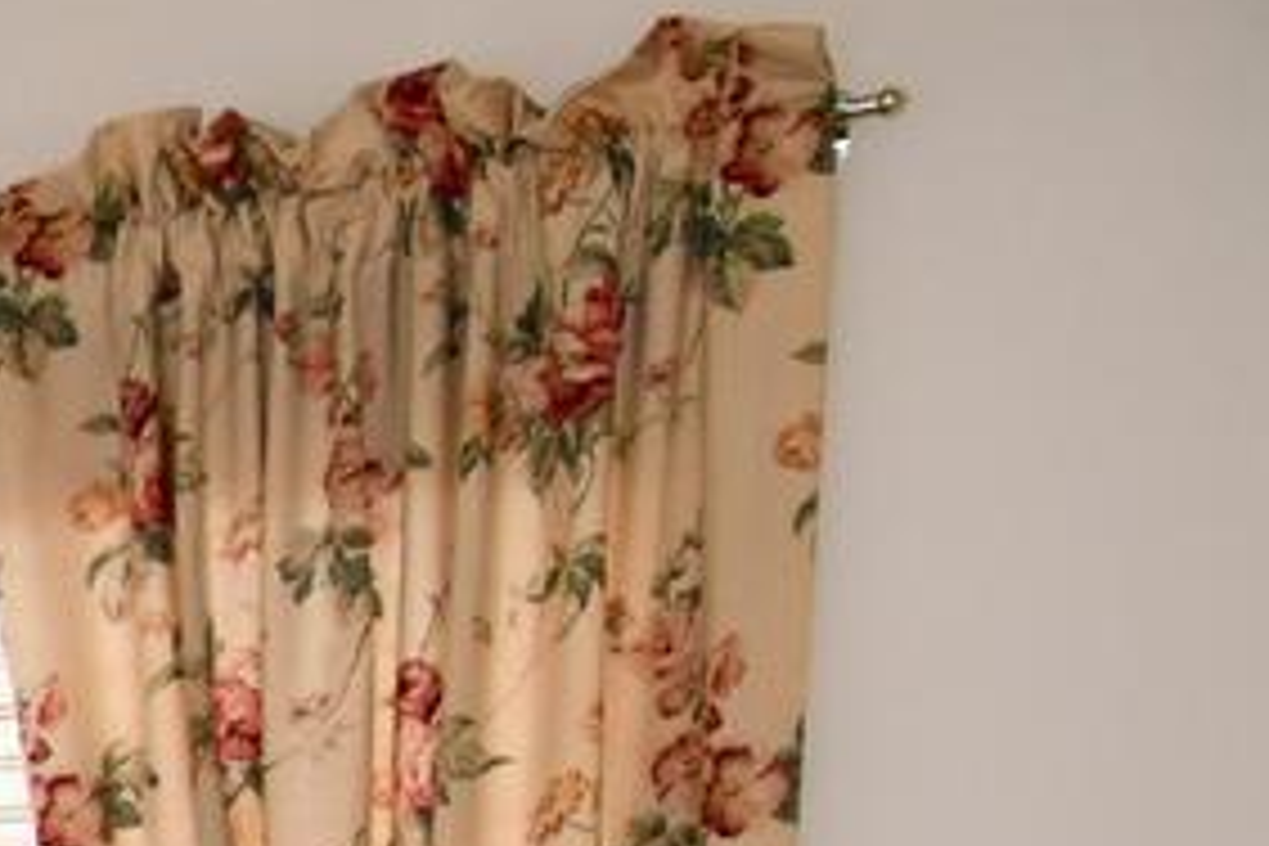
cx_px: -1958
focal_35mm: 92
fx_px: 3243
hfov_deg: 13.7
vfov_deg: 11.9
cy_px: 2056
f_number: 4
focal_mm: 12
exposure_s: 1/60
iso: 400
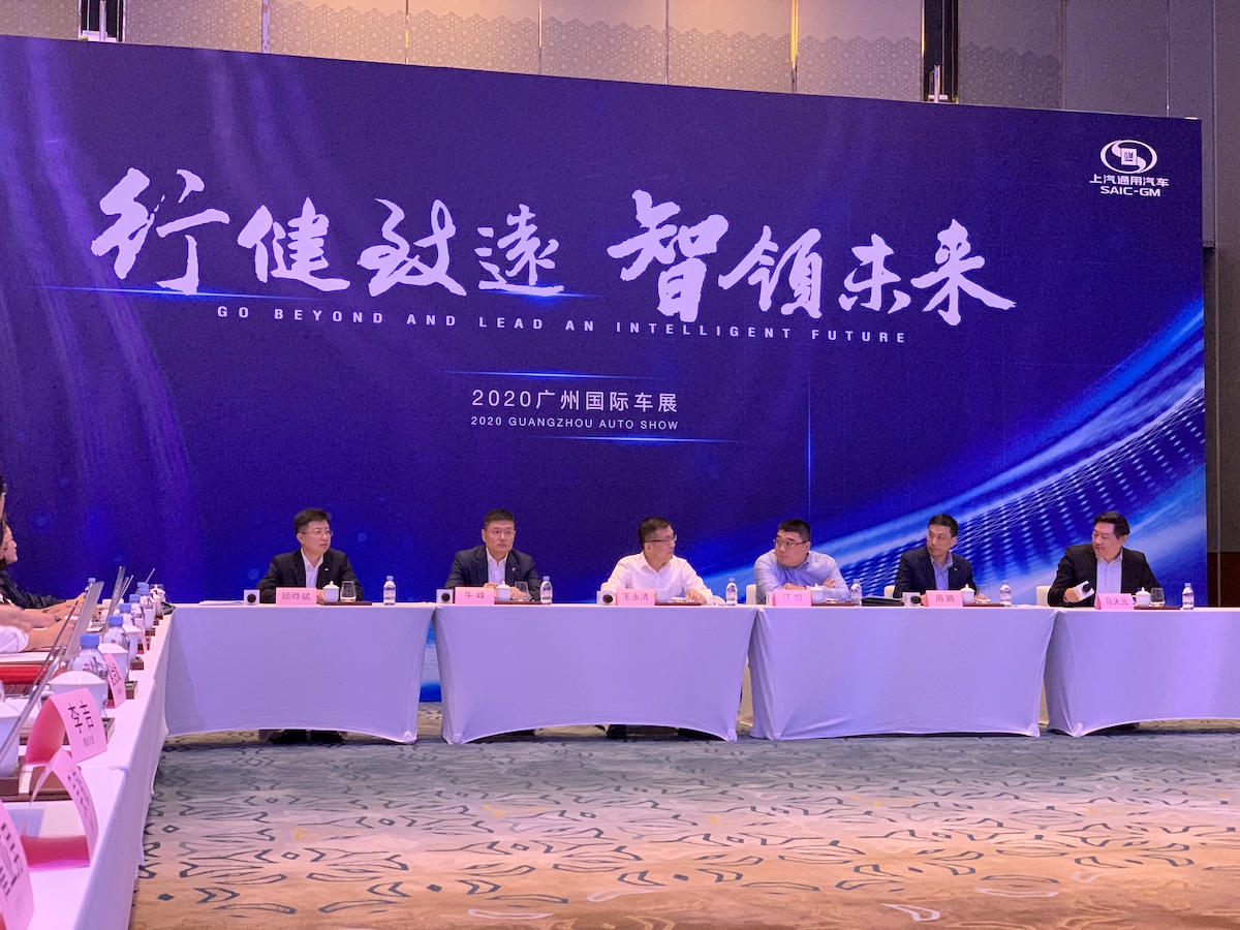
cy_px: 465
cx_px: 620
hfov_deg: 36.8
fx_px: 1863
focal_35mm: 52
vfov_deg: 28.0
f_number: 2.4
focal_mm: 6
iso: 250
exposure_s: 1/50
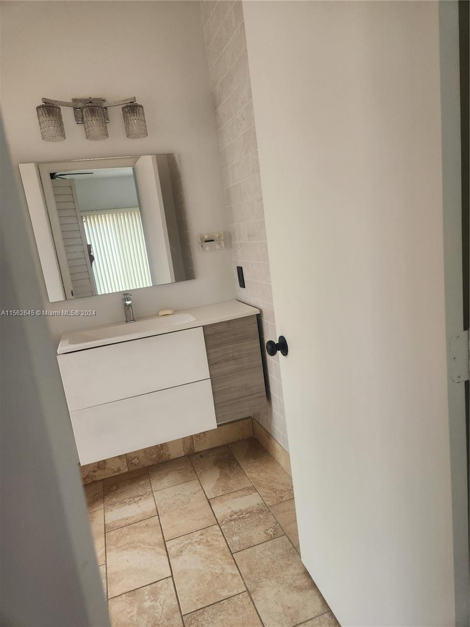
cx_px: 235
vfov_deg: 73.9
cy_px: 314
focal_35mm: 23
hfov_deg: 58.9
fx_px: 416
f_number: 1.8
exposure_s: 1/180
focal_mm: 5.4
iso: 200
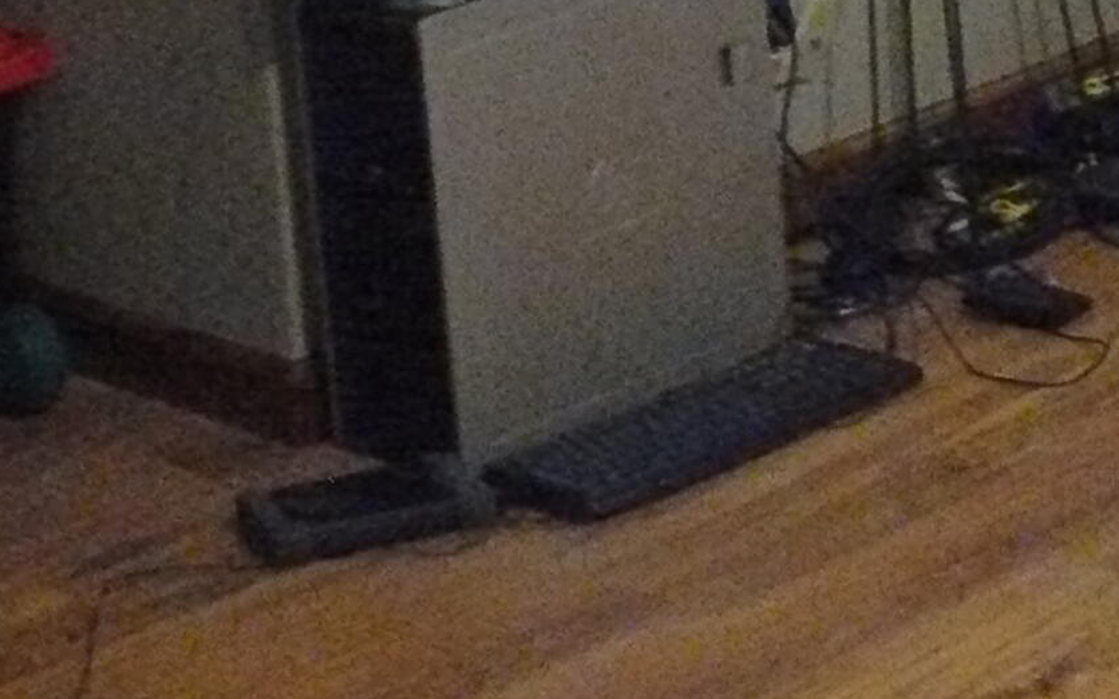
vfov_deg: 9.4
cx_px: 995
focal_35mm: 137
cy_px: -254
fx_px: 4177
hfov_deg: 15.1
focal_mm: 6
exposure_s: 1/8
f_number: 2.8
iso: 800
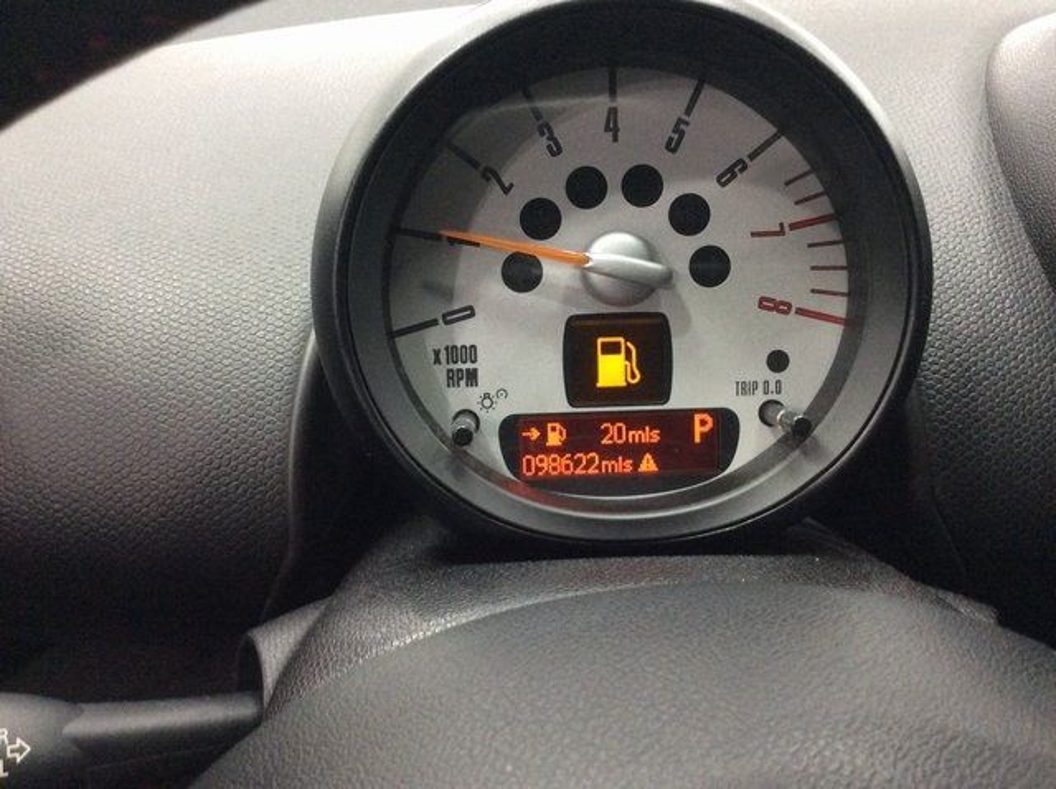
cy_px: 394
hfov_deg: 56.9
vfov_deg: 44.1
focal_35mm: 32
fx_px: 975
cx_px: 528
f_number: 2.4
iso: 200
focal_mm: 3.3
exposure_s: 1/24
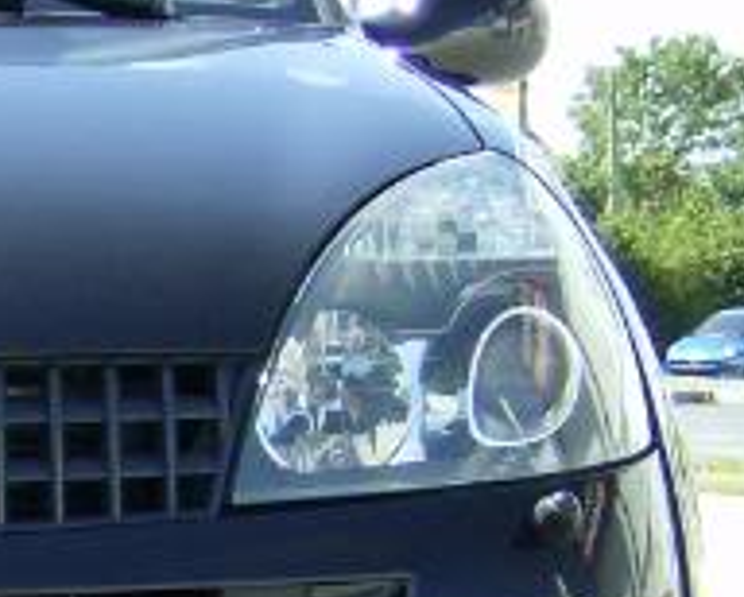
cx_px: -333
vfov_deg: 10.6
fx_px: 3218
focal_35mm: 146
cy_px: 438
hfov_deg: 12.6
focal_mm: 6
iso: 100
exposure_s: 1/426
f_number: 2.8
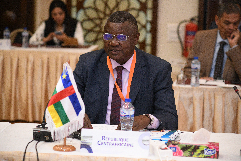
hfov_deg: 17.6
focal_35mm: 116
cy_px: 80
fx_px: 776
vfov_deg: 11.8
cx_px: 120
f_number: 4
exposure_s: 1/160
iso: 2500
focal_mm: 116
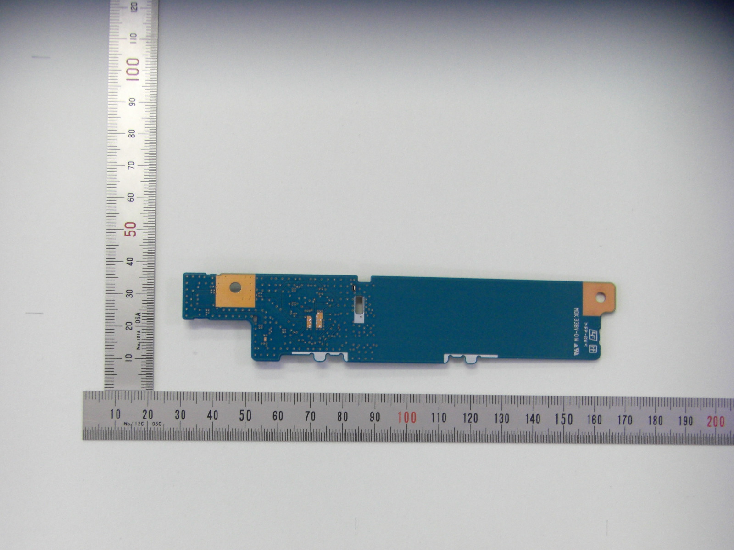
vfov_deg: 32.9
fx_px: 933
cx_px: 367
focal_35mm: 44
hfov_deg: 42.9
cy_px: 275
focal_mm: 7.4
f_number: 3.5
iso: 200
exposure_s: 1/30
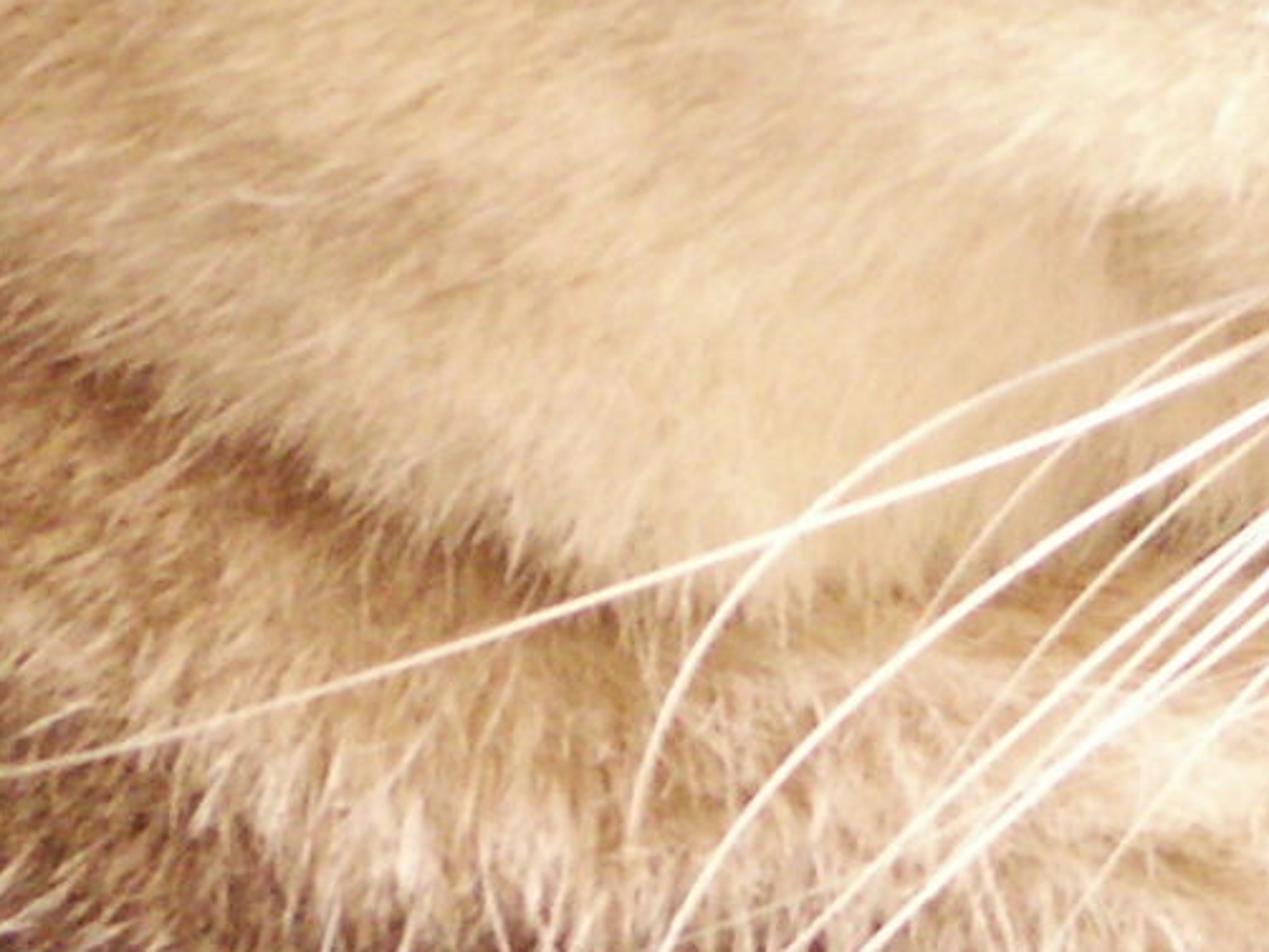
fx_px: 20942
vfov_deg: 2.6
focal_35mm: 571
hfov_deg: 3.4
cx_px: 2859
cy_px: -470
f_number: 3.5
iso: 160
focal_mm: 18.25
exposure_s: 1/80
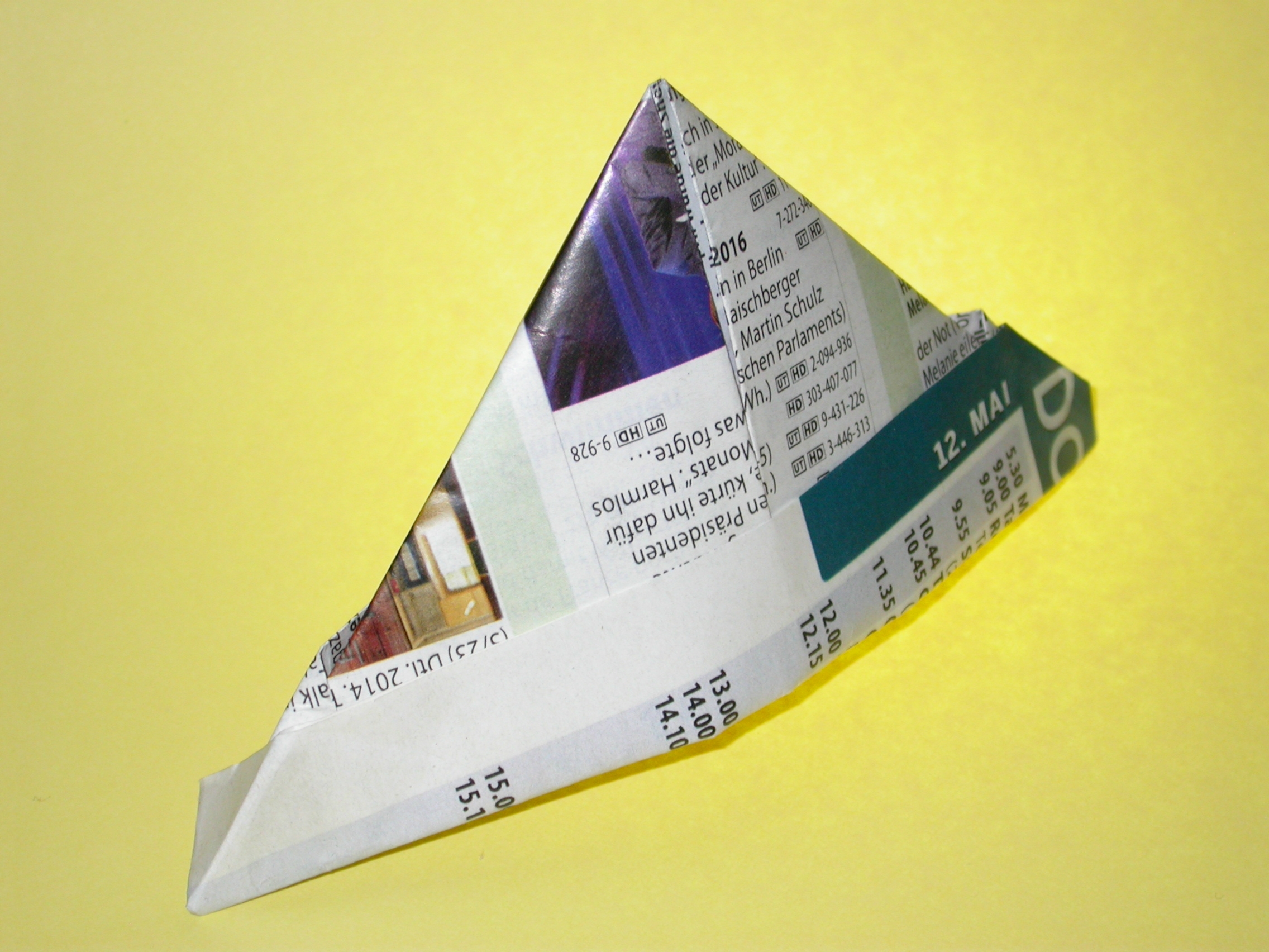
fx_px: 3556
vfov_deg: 15.2
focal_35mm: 97
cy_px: 476
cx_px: 634
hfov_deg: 20.2
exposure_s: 1/60.3
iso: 100
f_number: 3.9
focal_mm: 20.2
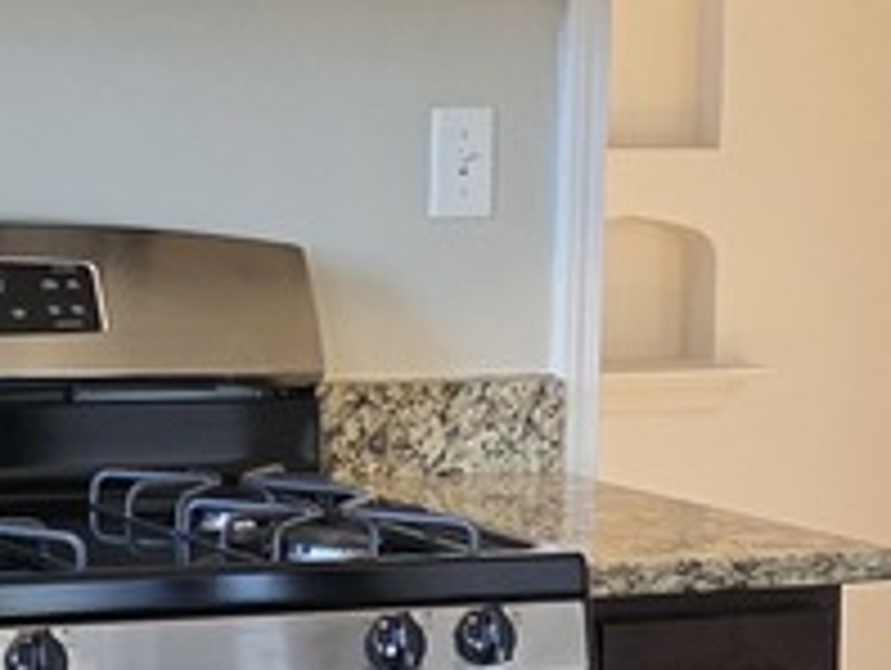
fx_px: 4304
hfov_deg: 11.8
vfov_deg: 8.9
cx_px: 243
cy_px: 337
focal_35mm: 167
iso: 160
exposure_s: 1/120
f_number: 1.7
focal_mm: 6.3
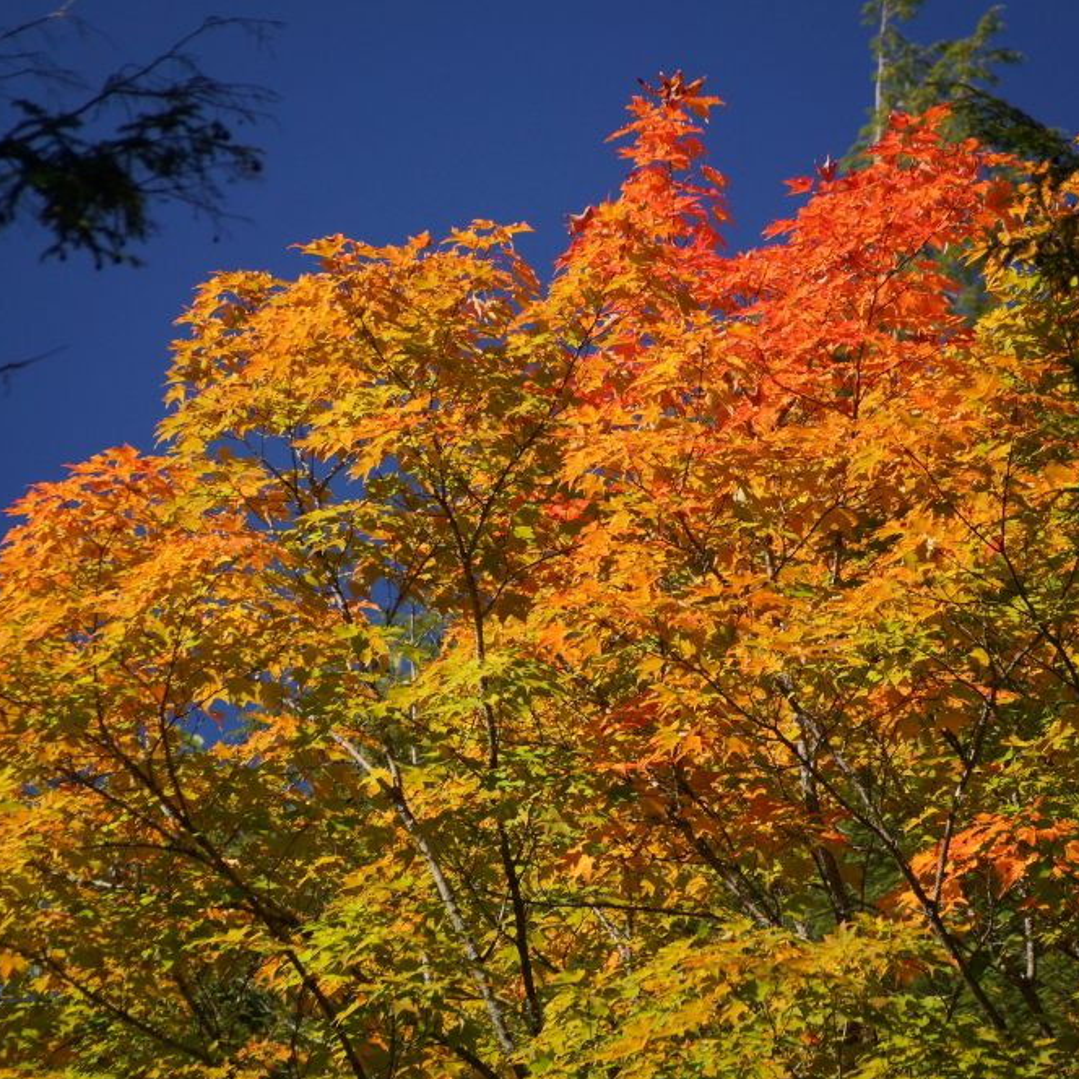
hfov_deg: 3.7
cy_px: 540
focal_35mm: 480
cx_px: 600
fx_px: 16927
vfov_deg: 3.7
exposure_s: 1/400
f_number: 6.3
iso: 400
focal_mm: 250
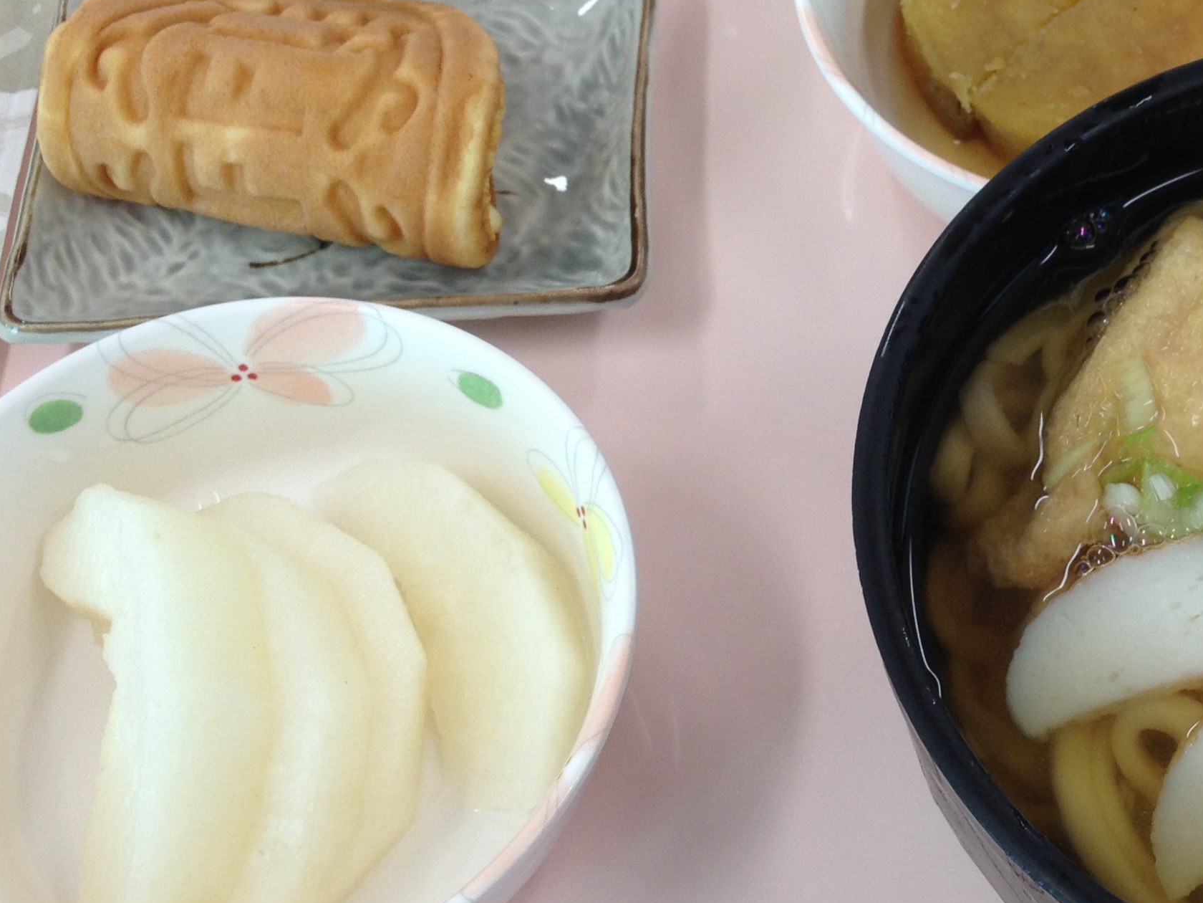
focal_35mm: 68
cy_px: 413
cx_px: 1063
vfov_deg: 21.6
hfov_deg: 27.6
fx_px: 2363
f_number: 2.4
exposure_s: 1/60
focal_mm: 4.28
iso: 80
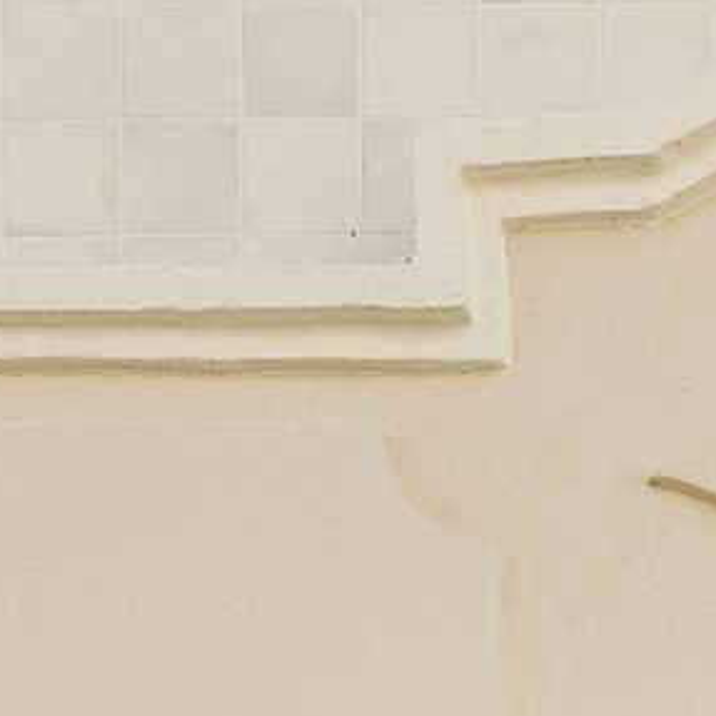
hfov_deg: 7.1
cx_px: 1340
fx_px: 5570
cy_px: 3125
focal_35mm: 238
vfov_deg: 5.9
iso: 400
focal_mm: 36.3
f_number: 7.1
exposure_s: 1/200
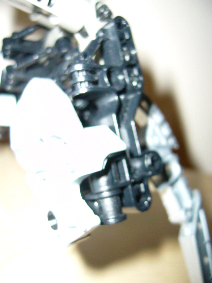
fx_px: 294
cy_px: 145
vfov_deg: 51.4
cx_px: 108
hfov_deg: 39.7
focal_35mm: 36
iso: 100
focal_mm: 5.8
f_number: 2.8
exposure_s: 1/30
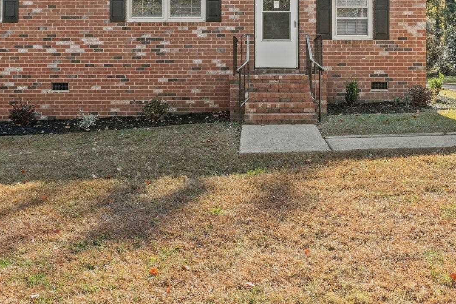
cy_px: 71
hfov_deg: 45.4
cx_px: 260
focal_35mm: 43
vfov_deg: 30.6
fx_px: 544
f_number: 9
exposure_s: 1/160
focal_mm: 22.5
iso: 250
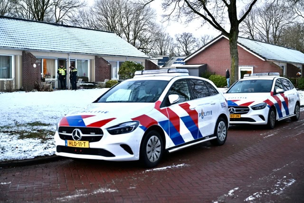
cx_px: 152
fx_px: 397
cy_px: 102
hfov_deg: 41.9
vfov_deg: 28.7
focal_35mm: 47
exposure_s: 1/125
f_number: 3.2
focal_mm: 47
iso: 2500
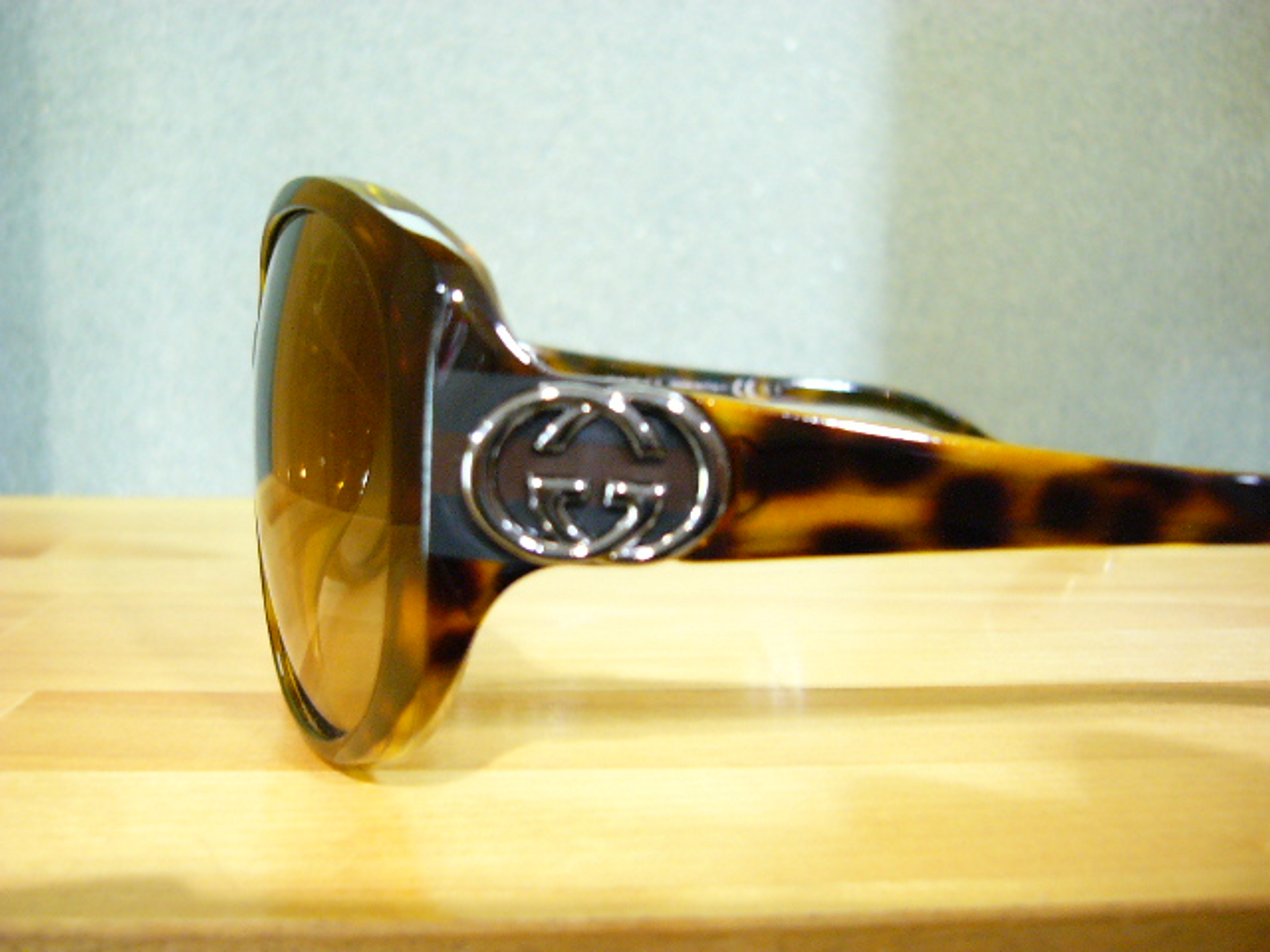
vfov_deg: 40.7
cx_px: 635
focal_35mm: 35
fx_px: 1284
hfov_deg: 52.6
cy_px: 476
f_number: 2.8
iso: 200
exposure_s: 1/20
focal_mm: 5.8
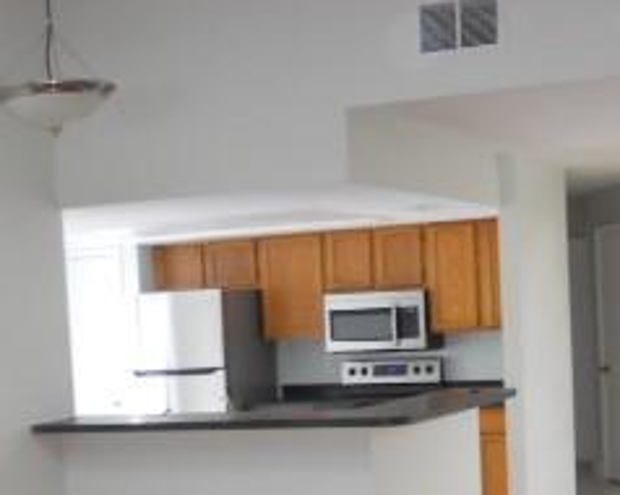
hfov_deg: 26.8
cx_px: 292
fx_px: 1302
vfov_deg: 21.1
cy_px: 430
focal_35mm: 71
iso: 160
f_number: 3.2
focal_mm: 4.9
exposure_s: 1/30
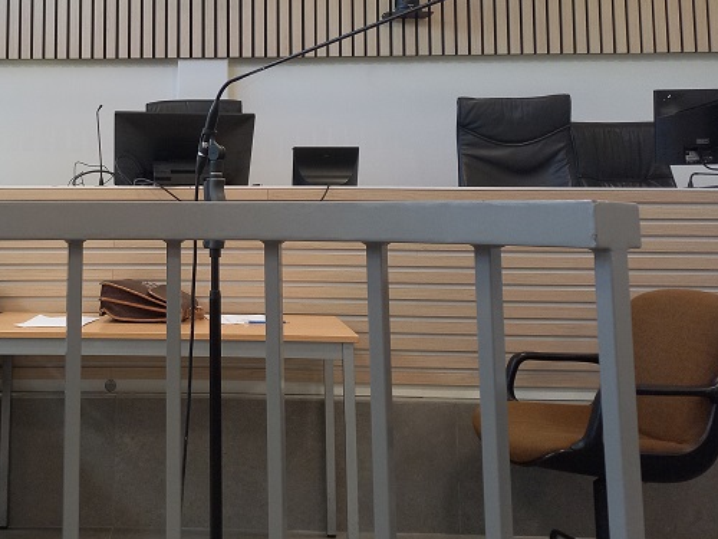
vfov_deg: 35.4
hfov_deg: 45.1
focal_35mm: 40
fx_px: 830
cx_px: 172
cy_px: 154
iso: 200
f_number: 1.8
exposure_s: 1/60
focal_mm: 4.65
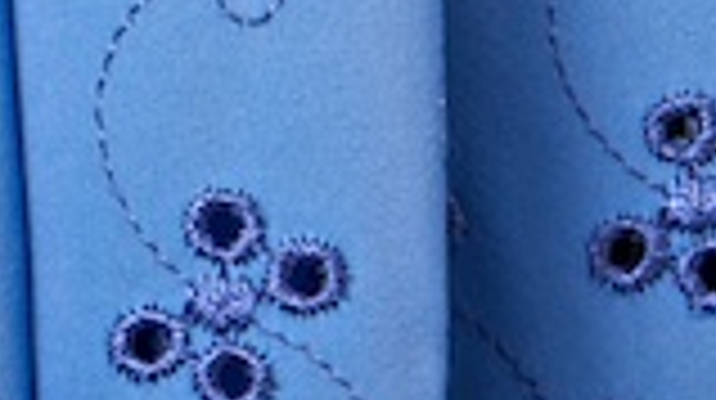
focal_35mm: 565
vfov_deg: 2.1
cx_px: -473
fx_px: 10714
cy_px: -229
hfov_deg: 3.8
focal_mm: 95
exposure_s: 1/200
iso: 200
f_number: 20
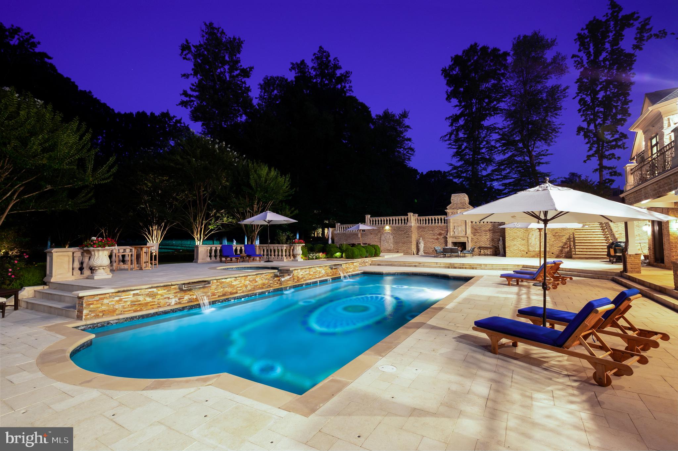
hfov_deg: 93.3
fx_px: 320
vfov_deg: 70.3
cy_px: 226
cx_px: 339
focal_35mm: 17
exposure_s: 1.6
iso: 800
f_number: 11
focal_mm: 17
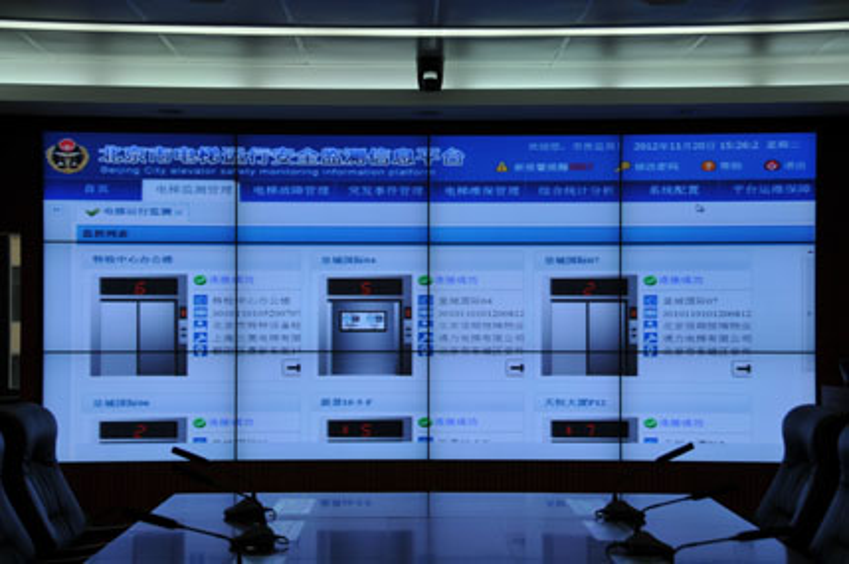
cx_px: 424
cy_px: 282
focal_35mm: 75
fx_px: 1767
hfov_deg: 27.0
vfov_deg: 18.1
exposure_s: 1/200
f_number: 5.6
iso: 200
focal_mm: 50
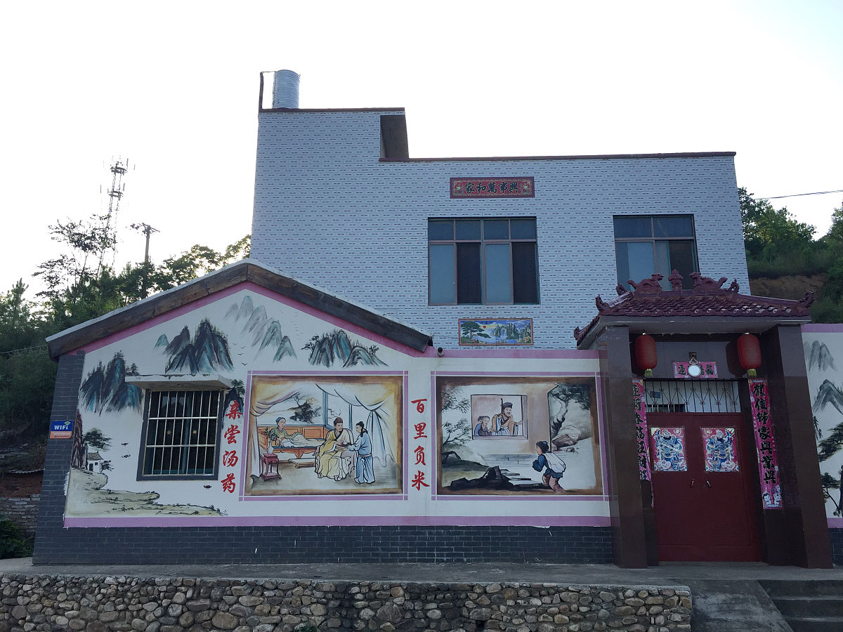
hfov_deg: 61.7
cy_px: 316
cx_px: 422
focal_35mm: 29
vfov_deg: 48.2
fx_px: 706
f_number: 2.2
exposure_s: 1/565
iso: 32
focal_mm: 4.15
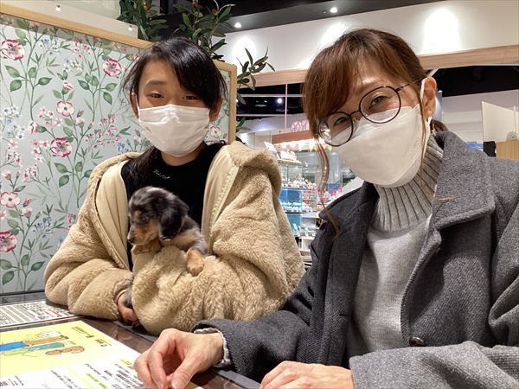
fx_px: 465
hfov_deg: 58.4
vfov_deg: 45.4
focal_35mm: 31
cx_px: 260
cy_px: 194
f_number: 2.4
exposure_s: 1/60
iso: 100
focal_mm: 3.3
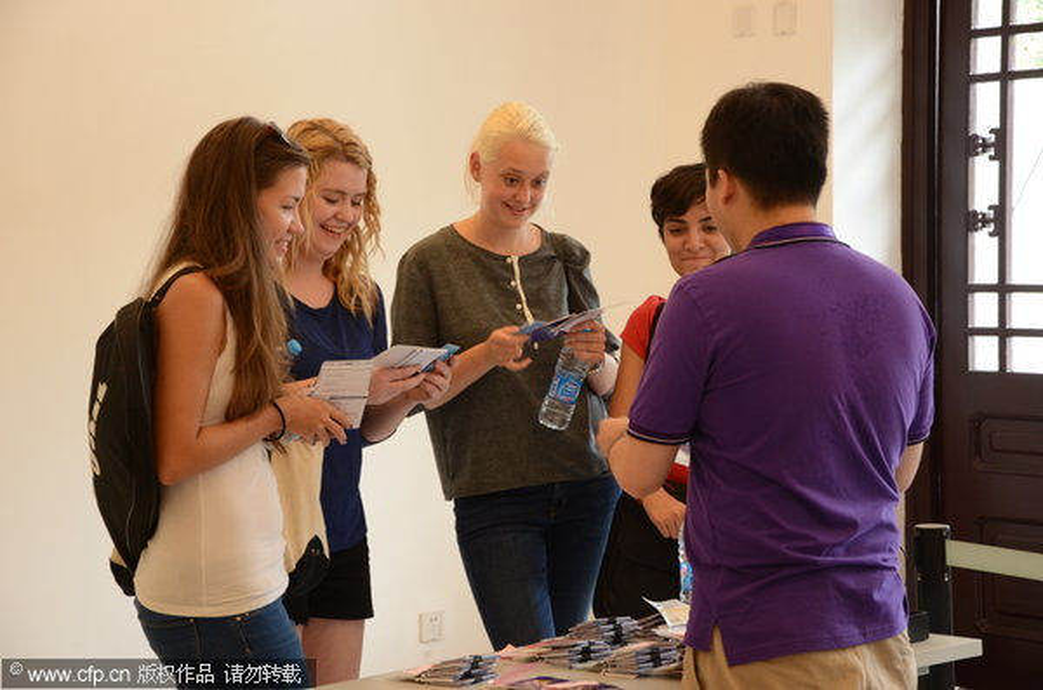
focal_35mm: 93
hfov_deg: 22.0
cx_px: 522
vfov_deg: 14.6
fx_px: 2688
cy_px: 345
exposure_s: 1/30
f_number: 5.3
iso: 640
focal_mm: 62
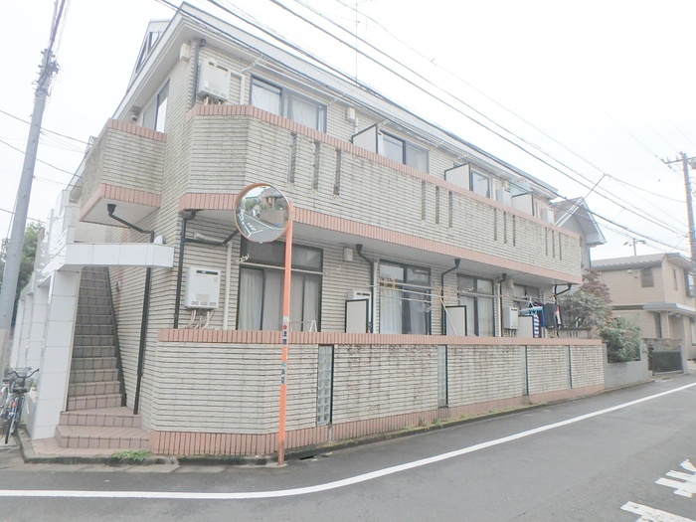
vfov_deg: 63.4
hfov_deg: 79.0
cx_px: 348
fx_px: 422
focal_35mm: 21
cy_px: 261
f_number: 3.5
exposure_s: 1/1250
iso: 125
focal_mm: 3.7
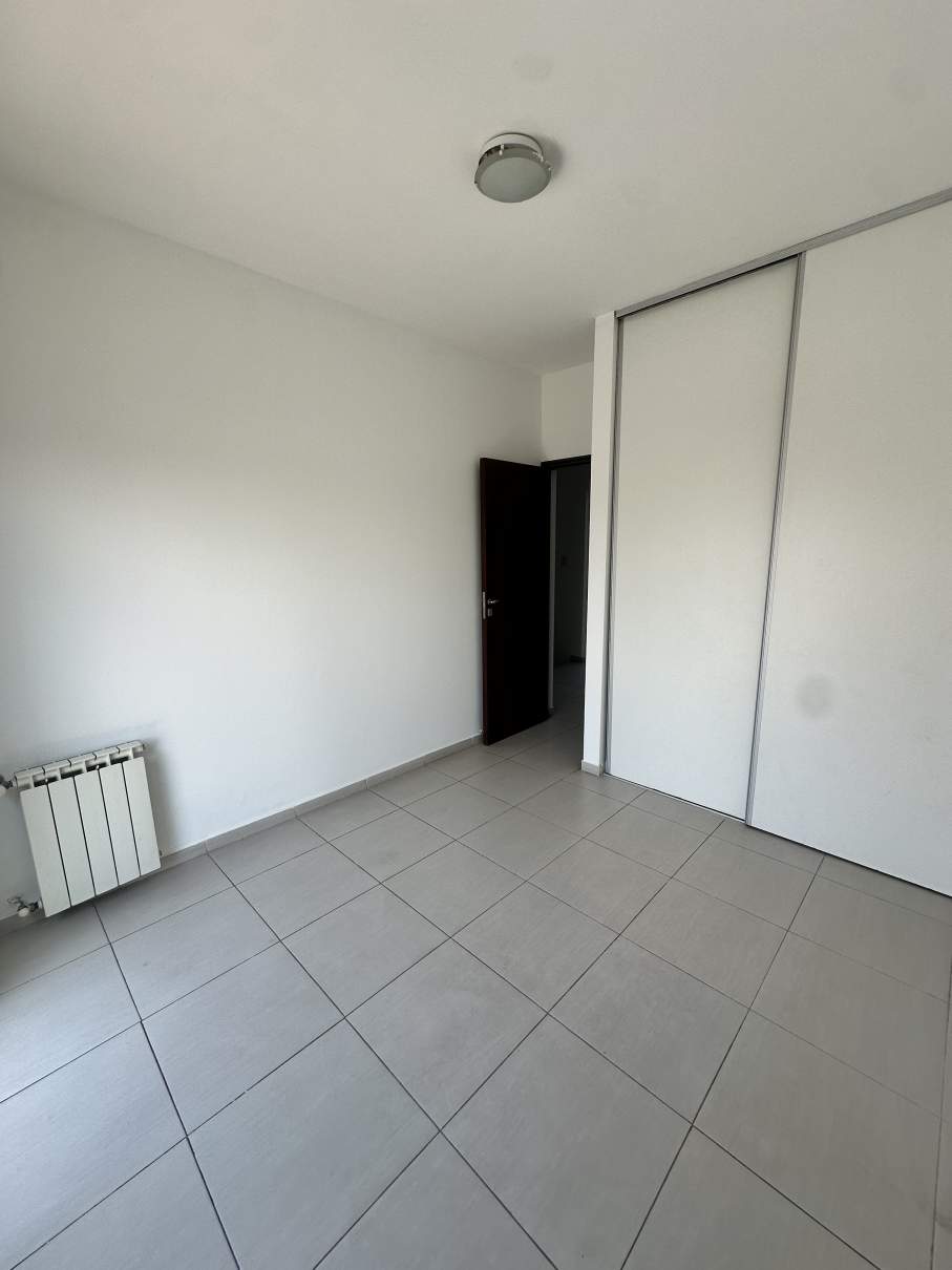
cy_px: 635
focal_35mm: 14
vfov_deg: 102.1
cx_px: 476
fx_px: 514
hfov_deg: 85.7
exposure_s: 1/260
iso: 40
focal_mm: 2.22
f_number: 2.2
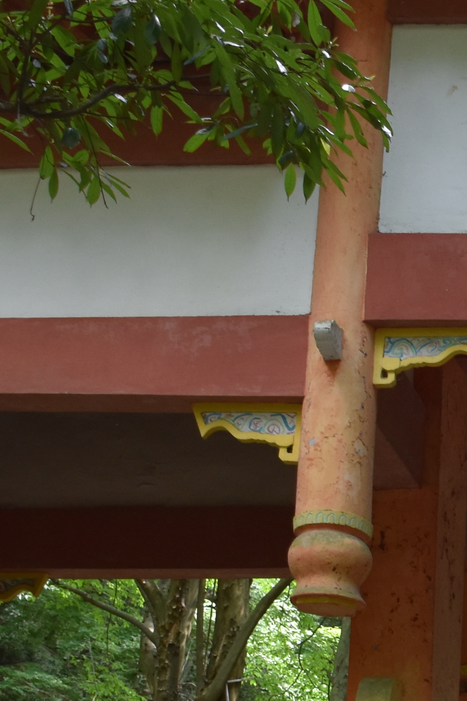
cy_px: 586
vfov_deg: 20.7
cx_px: 843
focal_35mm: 97
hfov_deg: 12.8
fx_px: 1888
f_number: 5
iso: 400
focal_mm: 18
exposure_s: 1/100
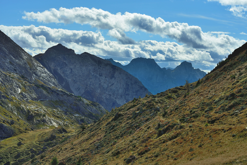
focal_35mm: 62
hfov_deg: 32.4
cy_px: 82
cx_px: 124
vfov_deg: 21.9
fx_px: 426
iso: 100
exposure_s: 1/800
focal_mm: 62
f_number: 7.1
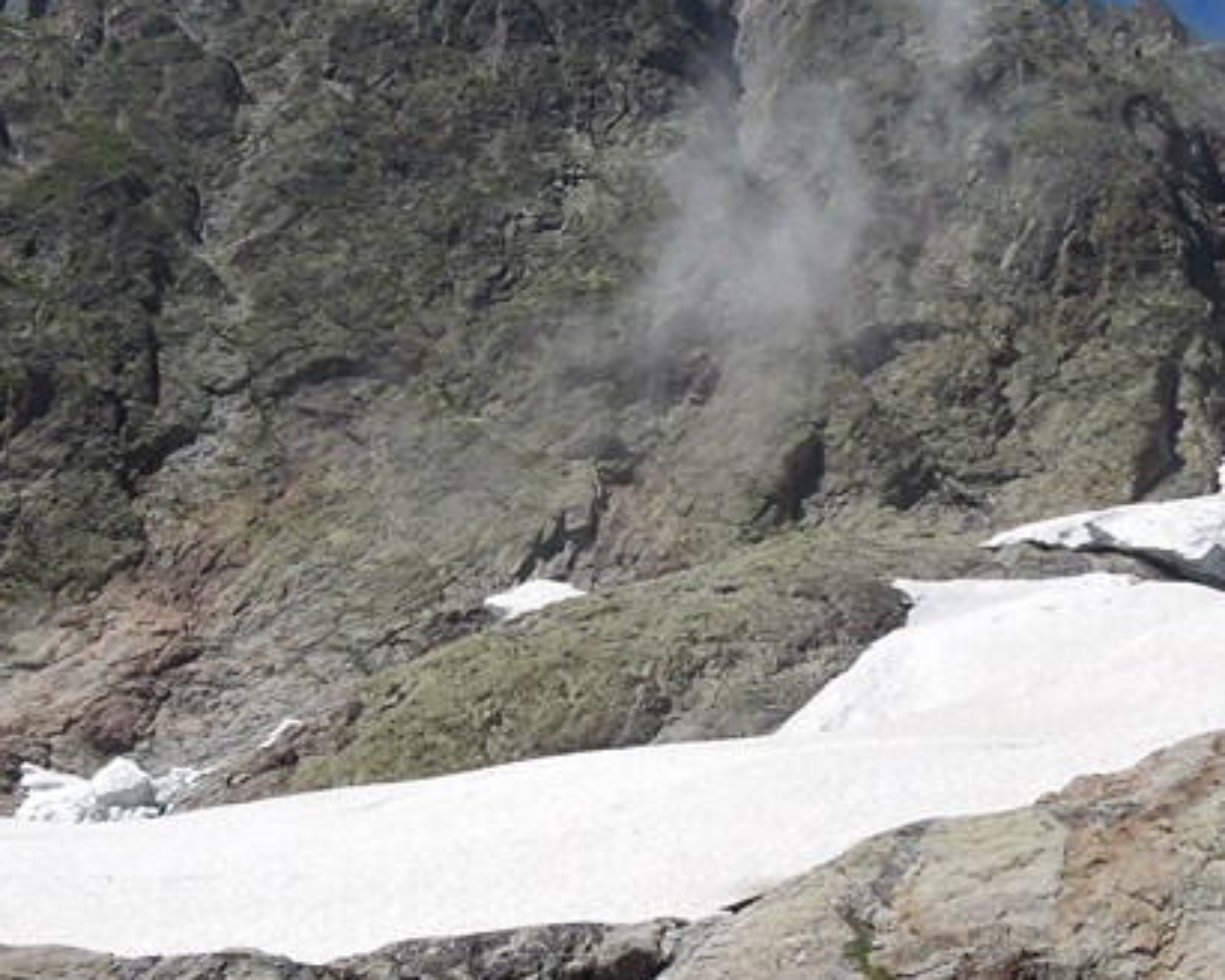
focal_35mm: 61
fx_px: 2212
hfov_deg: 30.9
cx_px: 490
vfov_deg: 24.9
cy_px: 373
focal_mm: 4.5
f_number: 6.6
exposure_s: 1/500
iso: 100
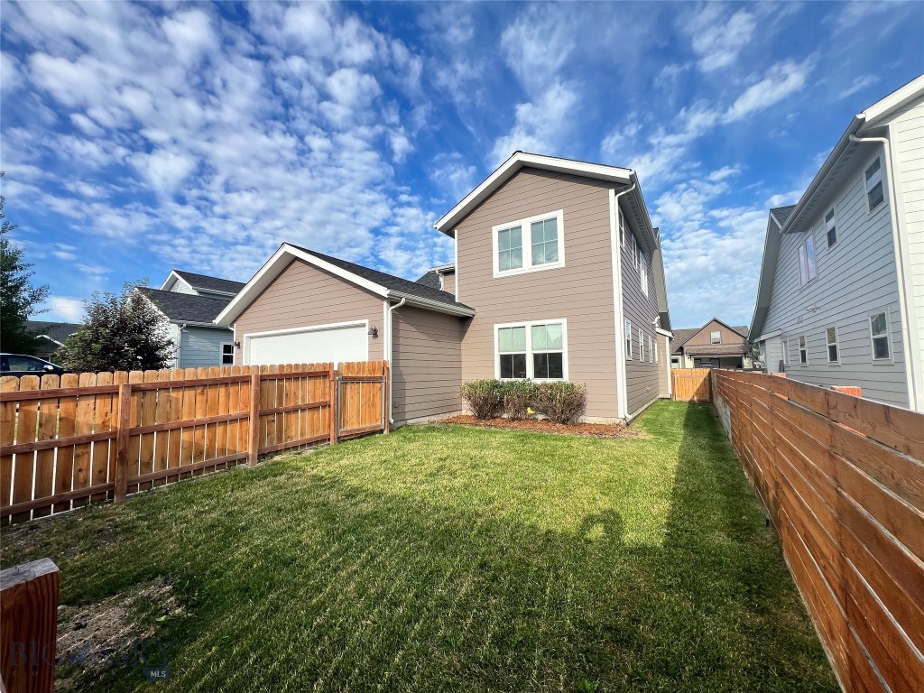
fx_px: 347
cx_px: 462
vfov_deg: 89.9
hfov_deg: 106.2
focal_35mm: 13
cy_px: 346
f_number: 1.8
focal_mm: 1.57
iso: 32
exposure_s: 1/732
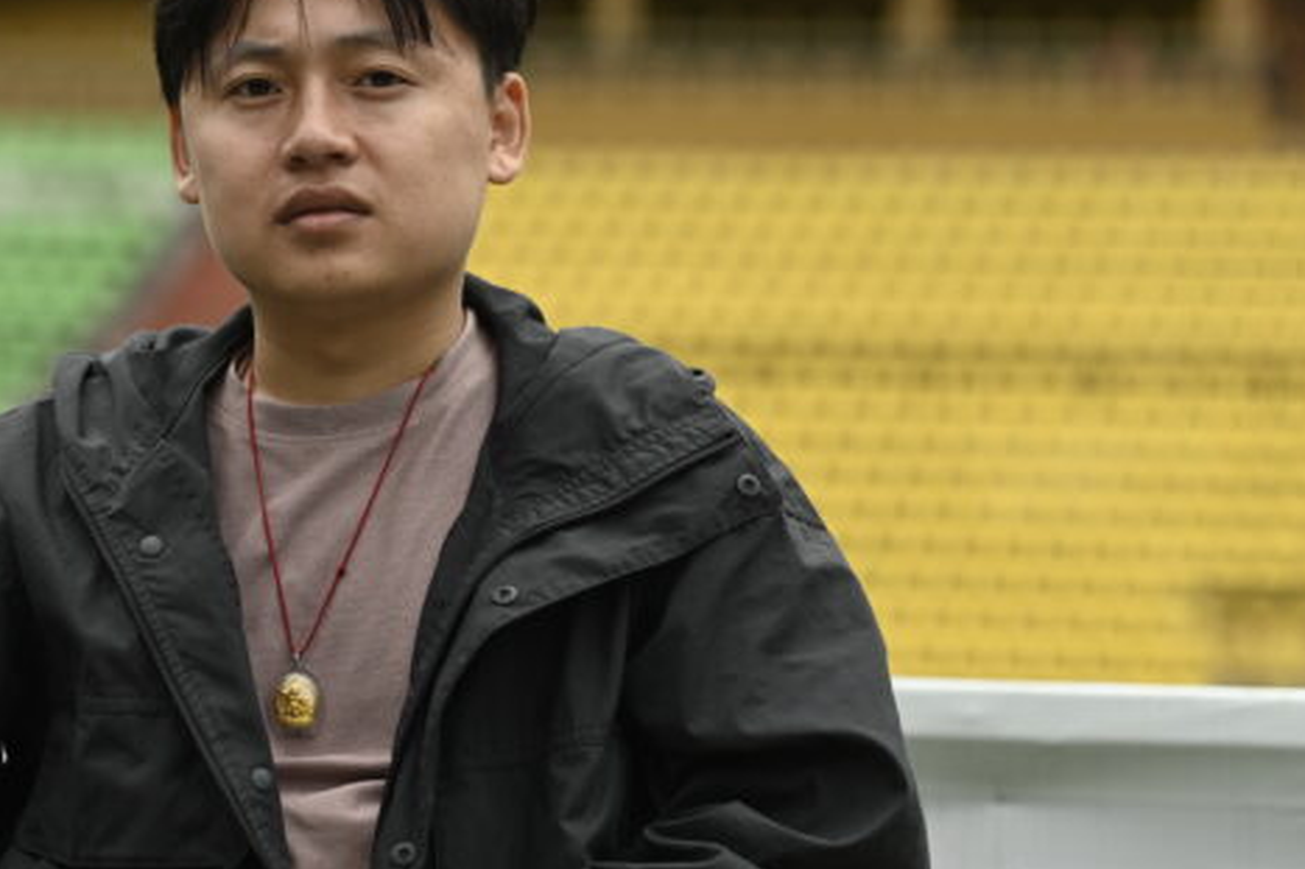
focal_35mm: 222
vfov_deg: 6.2
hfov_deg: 9.3
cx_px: 380
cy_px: 426
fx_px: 8044
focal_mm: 135
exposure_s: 1/250
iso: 200
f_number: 4.5
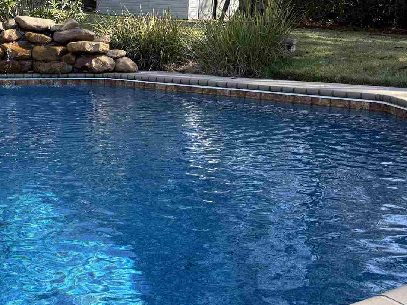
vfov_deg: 31.9
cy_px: 100
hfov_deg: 40.0
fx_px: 529
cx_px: 70
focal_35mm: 45
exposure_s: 1/683
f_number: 1.78
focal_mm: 6.76
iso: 80
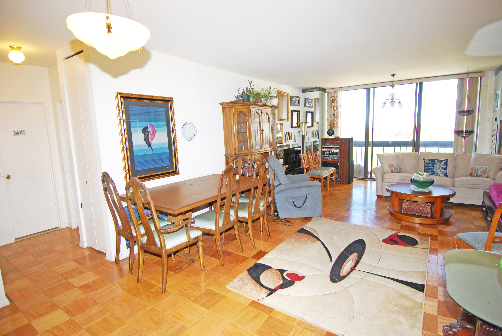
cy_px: 168
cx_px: 251
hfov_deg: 89.9
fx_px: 251
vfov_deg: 67.5
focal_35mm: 18
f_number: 4
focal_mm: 12
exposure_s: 1/60
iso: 200
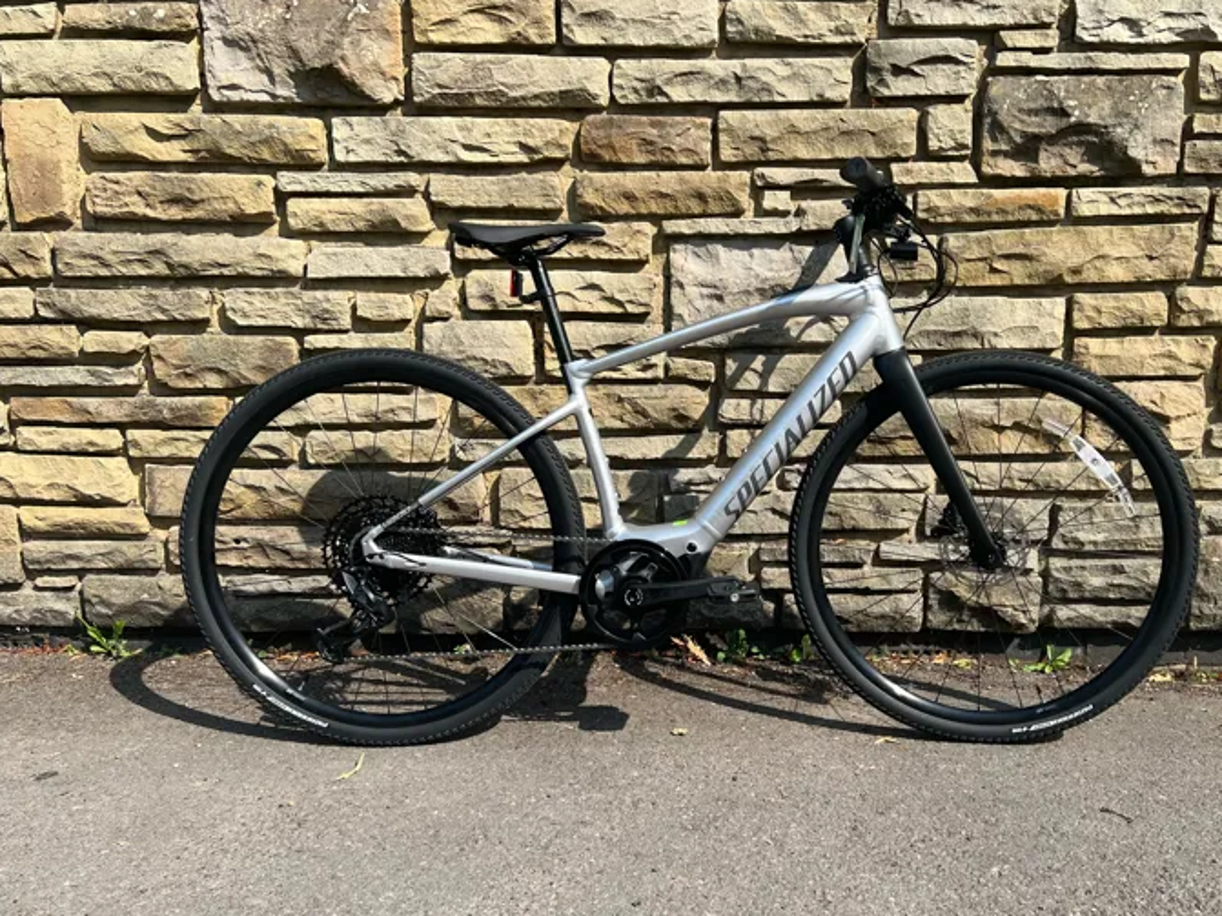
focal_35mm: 31
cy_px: 510
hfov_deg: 58.1
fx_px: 1094
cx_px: 703
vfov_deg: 45.4
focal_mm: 5.7
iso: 50
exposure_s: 1/2915
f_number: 1.5
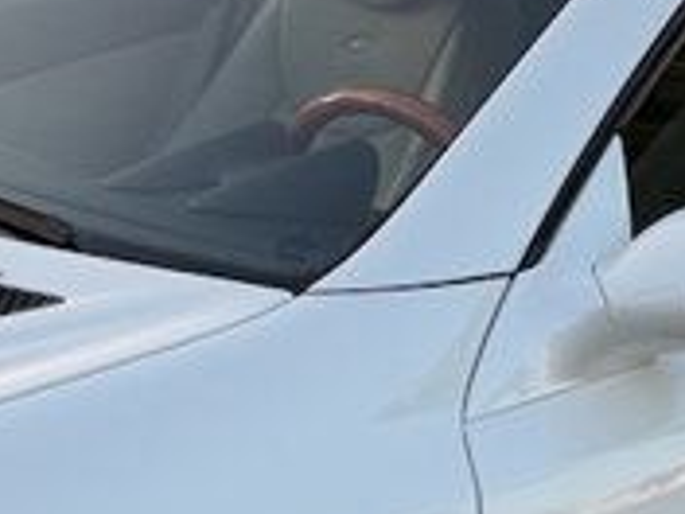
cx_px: -140
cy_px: 685
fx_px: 2770
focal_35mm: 140
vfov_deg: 10.4
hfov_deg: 13.7
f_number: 1.78
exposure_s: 1/607
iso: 80
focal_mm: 6.76
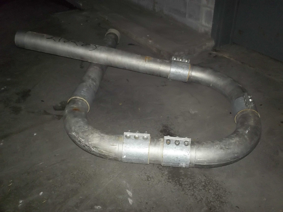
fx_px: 311
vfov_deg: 37.7
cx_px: 142
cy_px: 106
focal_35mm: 38
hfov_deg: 49.0
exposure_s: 1/60
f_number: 4.5
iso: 360
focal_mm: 6.3
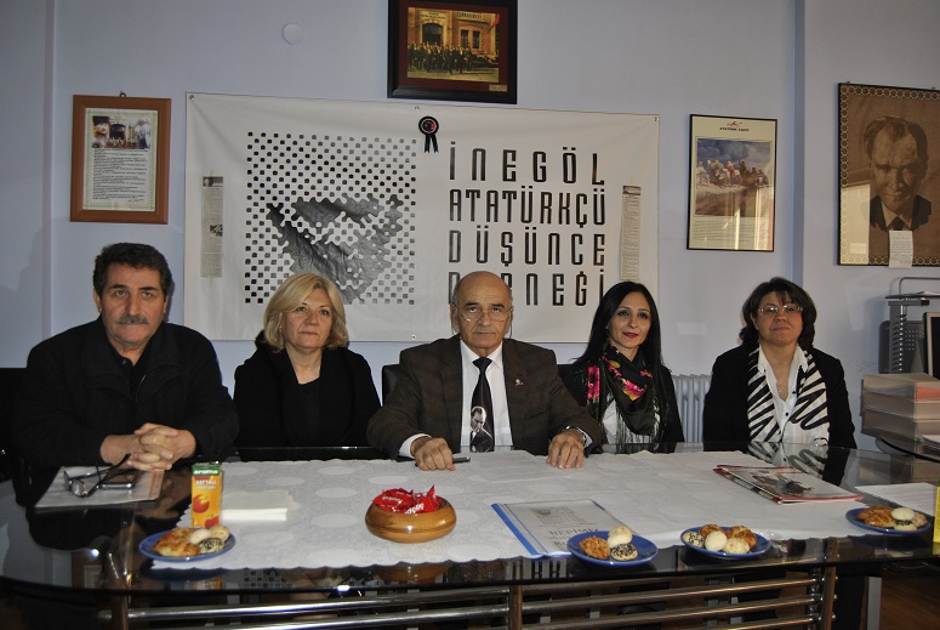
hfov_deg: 64.5
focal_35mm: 28
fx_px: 745
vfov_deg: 45.8
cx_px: 470
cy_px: 315
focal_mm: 19
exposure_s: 1/60
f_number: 3.5
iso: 200
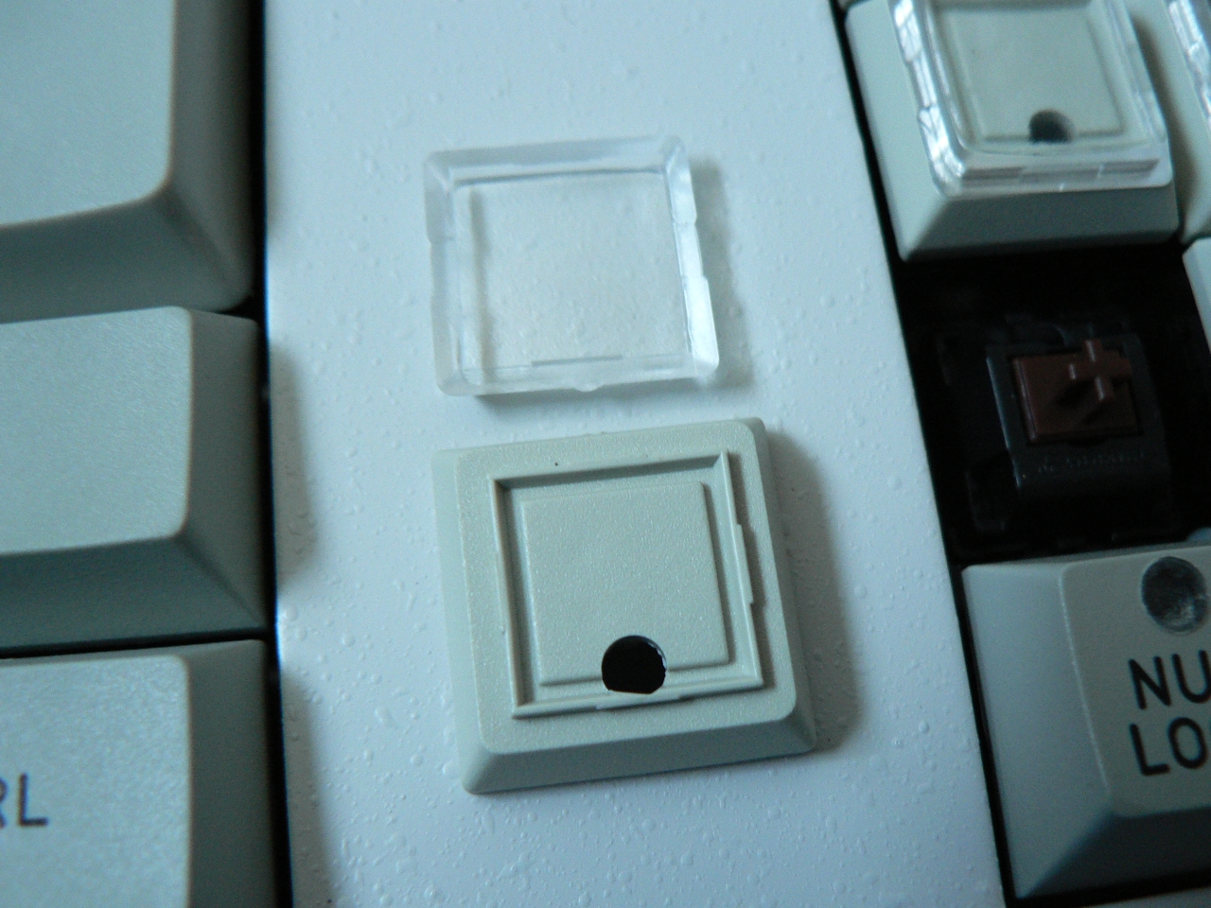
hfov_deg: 51.4
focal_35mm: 36
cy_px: 454
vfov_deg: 39.7
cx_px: 606
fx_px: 1259
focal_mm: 6
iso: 200
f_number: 2.8
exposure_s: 1/10
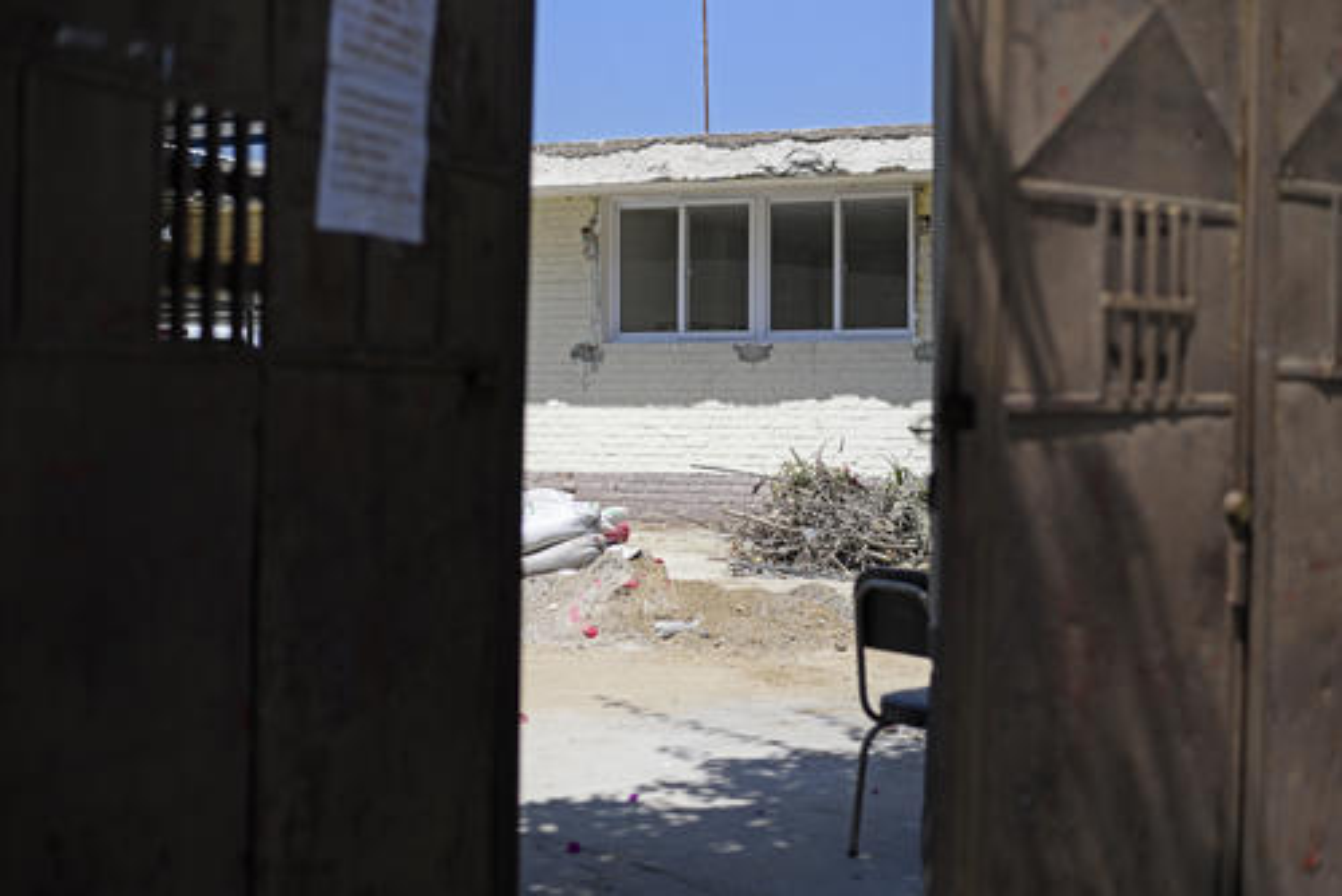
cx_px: 671
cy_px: 448
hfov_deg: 39.6
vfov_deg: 27.0
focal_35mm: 50
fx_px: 1865
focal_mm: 50
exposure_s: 1/4000
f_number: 2.8
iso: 160
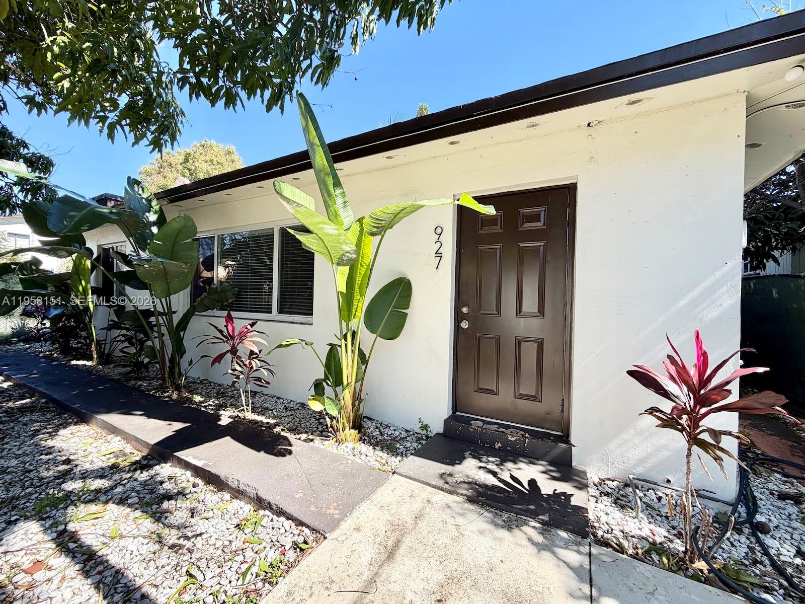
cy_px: 302
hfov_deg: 102.1
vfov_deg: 85.7
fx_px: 326
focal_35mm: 14
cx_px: 402
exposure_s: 1/502
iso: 40
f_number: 2.2
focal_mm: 2.22
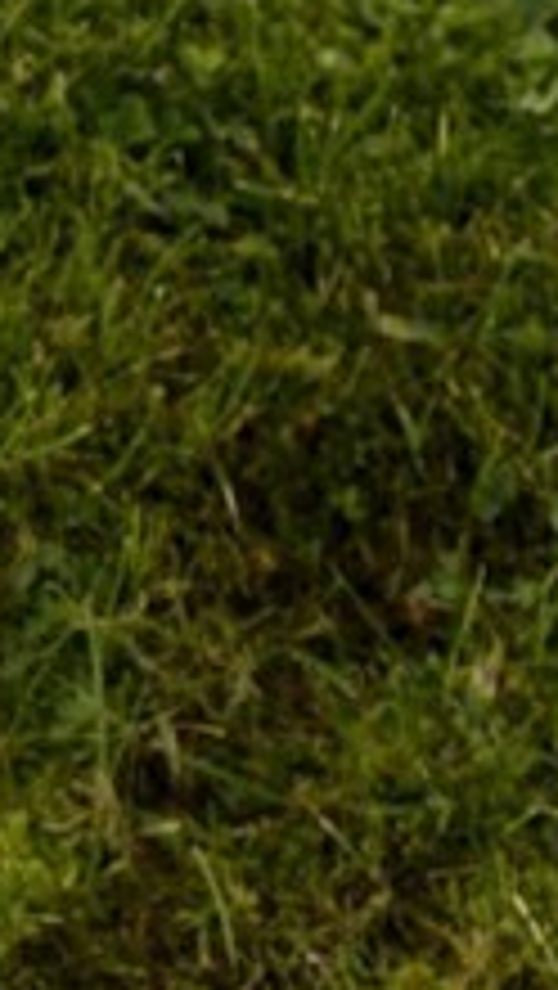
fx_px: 13972
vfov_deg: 4.1
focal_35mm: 532
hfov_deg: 2.2
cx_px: -1750
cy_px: 562
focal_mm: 70
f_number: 14
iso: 400
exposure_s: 1/125
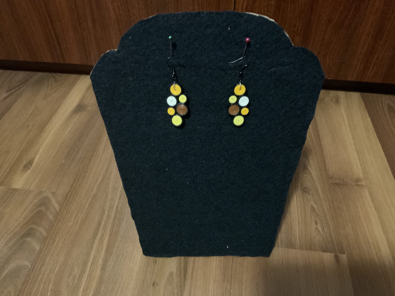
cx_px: 198
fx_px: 331
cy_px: 148
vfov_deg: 48.2
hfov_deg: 61.7
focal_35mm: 29
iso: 640
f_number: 1.8
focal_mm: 3
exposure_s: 1/16
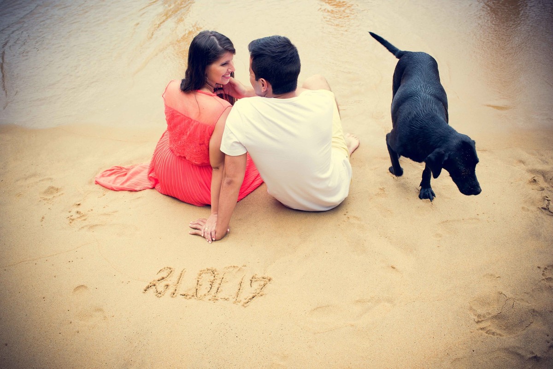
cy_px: 184
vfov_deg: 37.9
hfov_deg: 54.4
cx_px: 276
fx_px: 538
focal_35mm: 35
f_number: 5.6
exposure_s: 1/200
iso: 100
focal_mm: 35
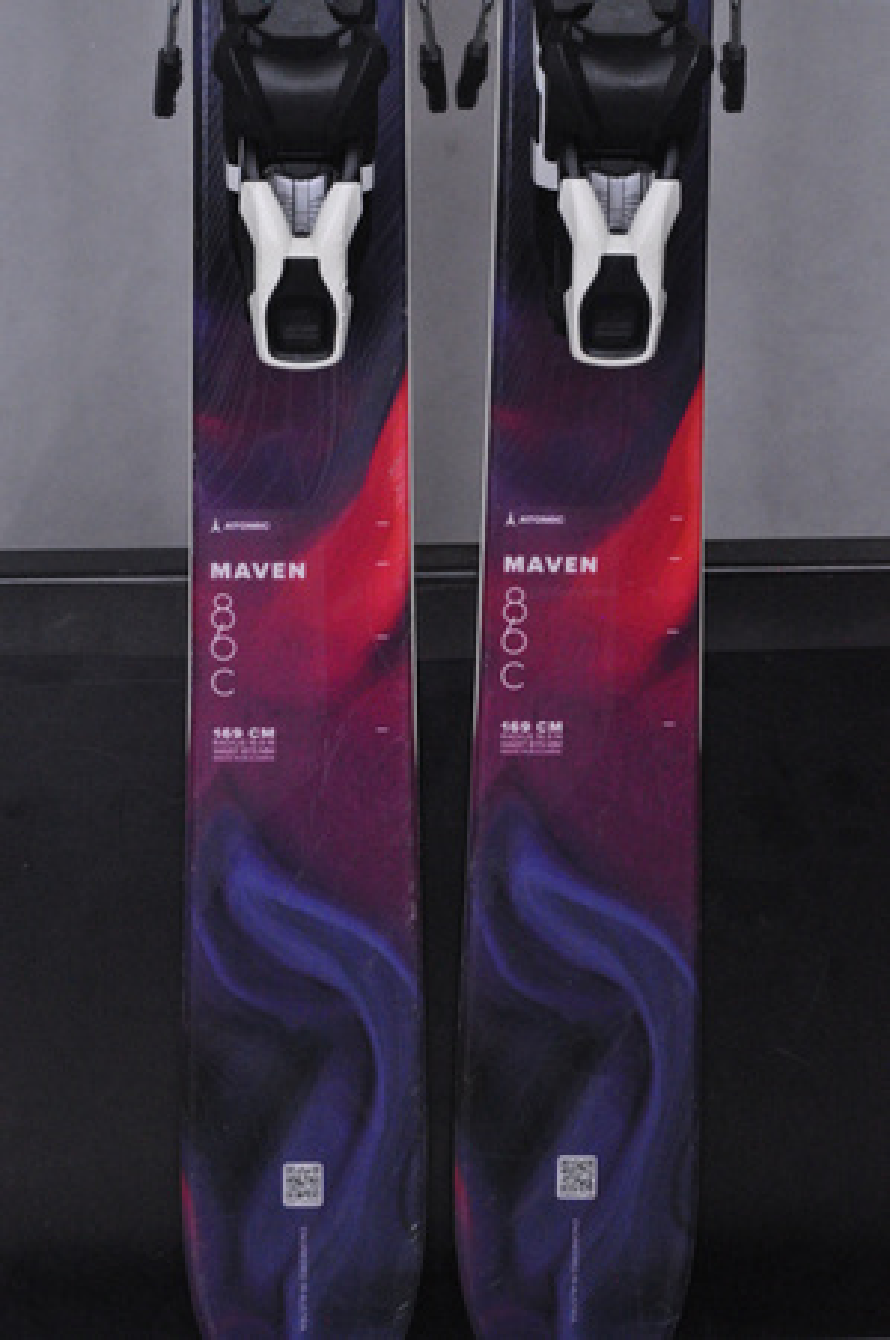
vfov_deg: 19.5
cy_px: 670
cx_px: 445
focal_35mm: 105
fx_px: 3902
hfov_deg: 13.0
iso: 3200
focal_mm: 70
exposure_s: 1/125
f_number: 9.5
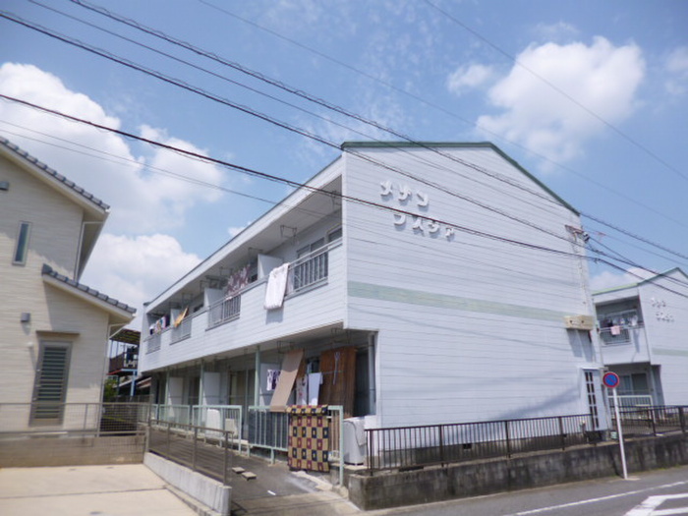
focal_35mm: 24
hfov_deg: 71.6
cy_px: 258
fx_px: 477
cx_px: 344
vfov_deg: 56.8
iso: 100
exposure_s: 1/200
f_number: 9
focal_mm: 4.3
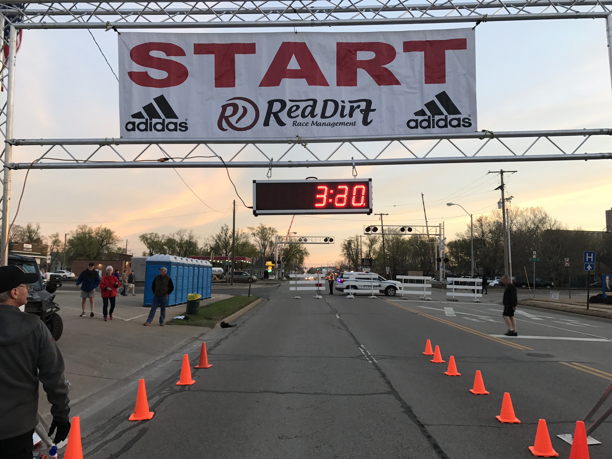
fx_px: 495
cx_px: 306
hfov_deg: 63.4
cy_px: 230
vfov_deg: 49.7
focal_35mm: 28
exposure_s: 1/60
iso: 25
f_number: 1.8
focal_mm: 3.99
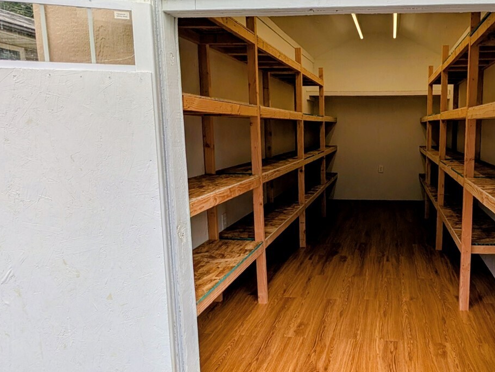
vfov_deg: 63.4
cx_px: 369
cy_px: 169
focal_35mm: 21
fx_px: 301
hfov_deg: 73.6
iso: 43
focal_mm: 2.02
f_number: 1.7
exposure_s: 1/1009
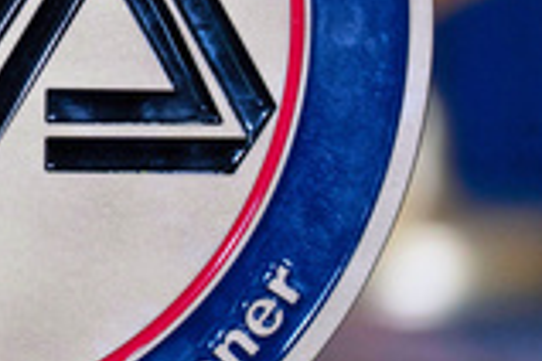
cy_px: 19
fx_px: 9680
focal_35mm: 643
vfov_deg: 2.1
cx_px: -143
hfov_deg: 3.2
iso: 1250
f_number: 2.8
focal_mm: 200
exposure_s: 1/500
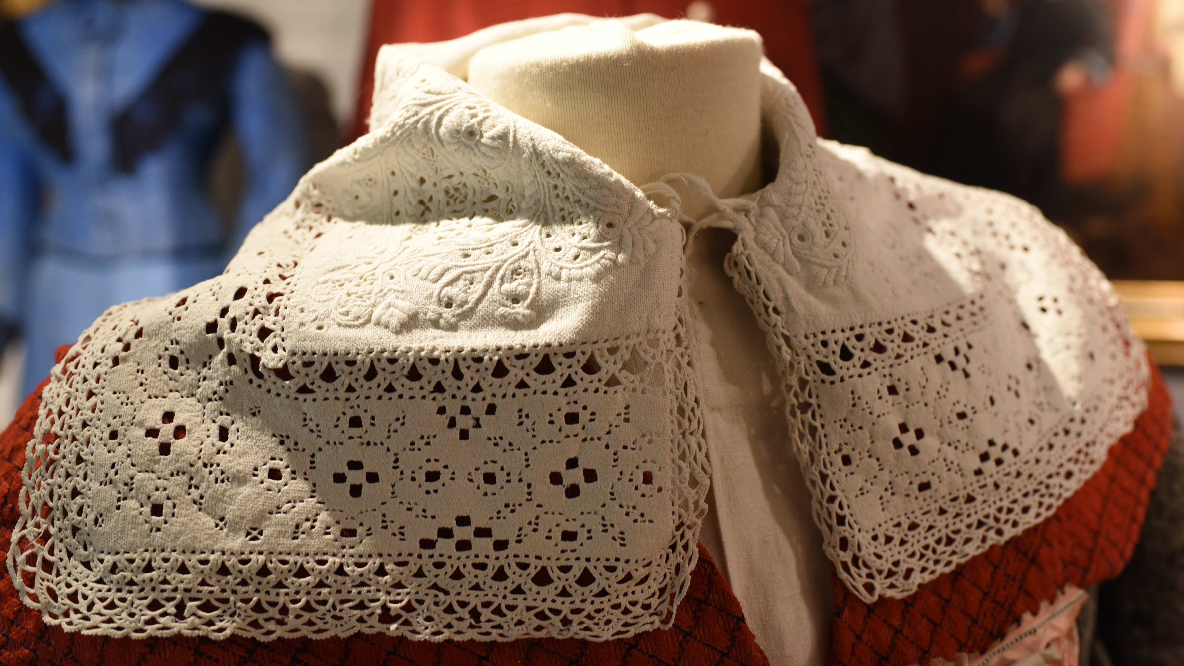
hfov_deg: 54.0
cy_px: 354
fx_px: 1162
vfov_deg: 32.0
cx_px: 595
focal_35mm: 37
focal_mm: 35
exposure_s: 1/80
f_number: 4.5
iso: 1000
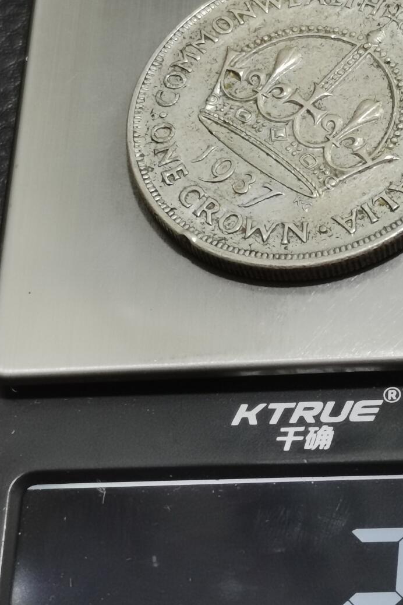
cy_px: 179
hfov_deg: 10.7
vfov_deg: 16.0
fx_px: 2149
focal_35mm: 128
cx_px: 277
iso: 100
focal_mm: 5.58
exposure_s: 1/100
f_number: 1.8
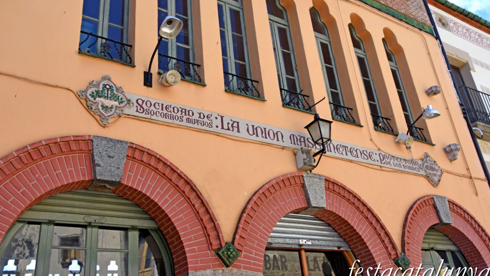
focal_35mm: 35
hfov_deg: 56.6
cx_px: 245
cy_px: 123
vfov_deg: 33.7
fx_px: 455
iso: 250
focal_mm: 22
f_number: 9
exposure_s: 1/320
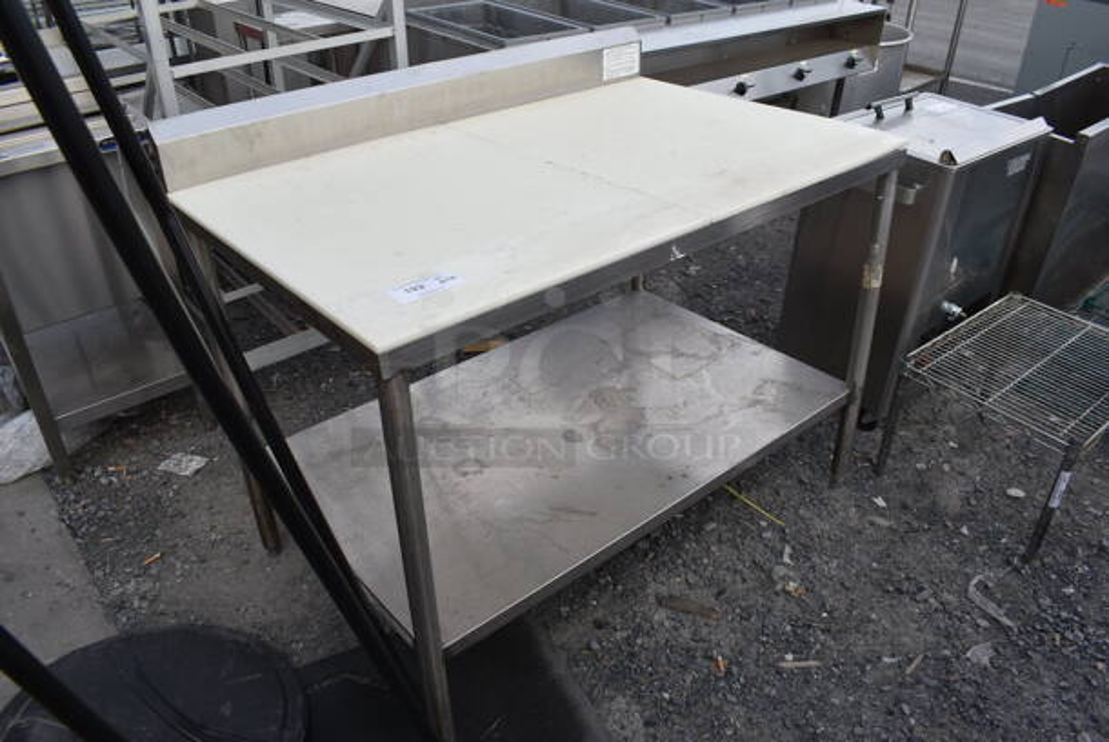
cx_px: 554
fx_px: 833
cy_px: 371
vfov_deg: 48.0
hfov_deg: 67.3
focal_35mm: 27
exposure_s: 1/250
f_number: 8
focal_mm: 18
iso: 180
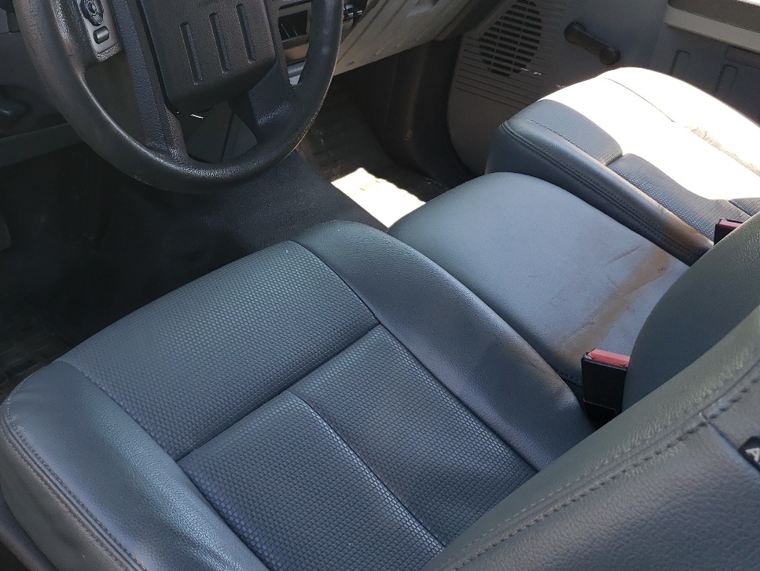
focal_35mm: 43
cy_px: 166
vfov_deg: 33.2
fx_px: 944
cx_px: 225
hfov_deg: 42.9
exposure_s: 1/217
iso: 50
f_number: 1.5
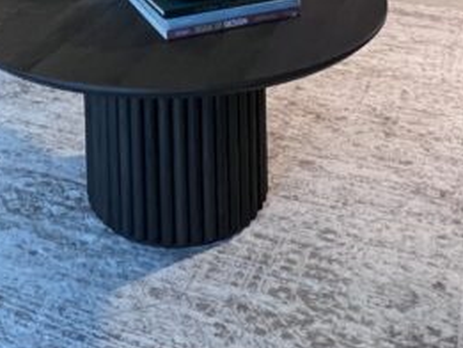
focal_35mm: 51
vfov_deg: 22.4
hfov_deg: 37.3
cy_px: -202
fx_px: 682
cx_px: 174
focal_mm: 1.57
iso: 800
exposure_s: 1/60
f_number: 1.8
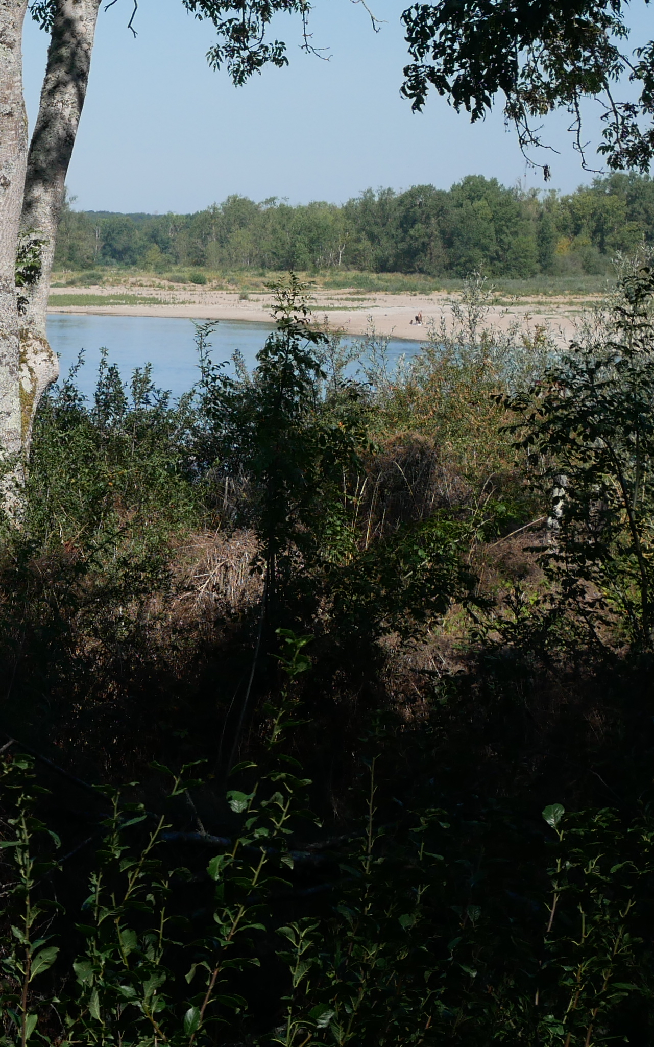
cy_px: 273
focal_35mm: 152
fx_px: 4335
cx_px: -396
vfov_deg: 13.7
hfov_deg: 8.4
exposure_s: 1/800
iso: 200
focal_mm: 32
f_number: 6.3
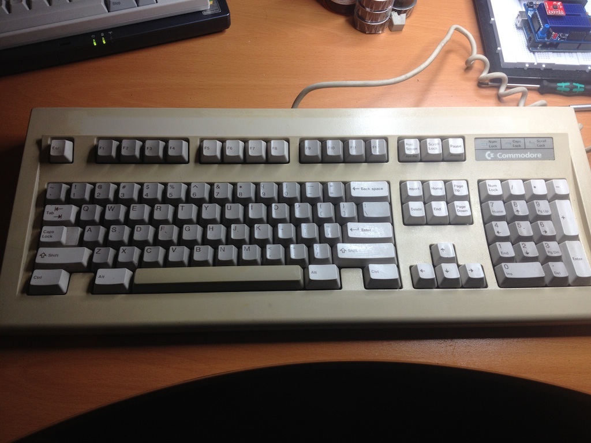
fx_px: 598
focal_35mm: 35
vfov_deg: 40.7
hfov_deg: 52.6
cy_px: 222
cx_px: 296
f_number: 2.4
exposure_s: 1/60
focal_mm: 4.28
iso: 64
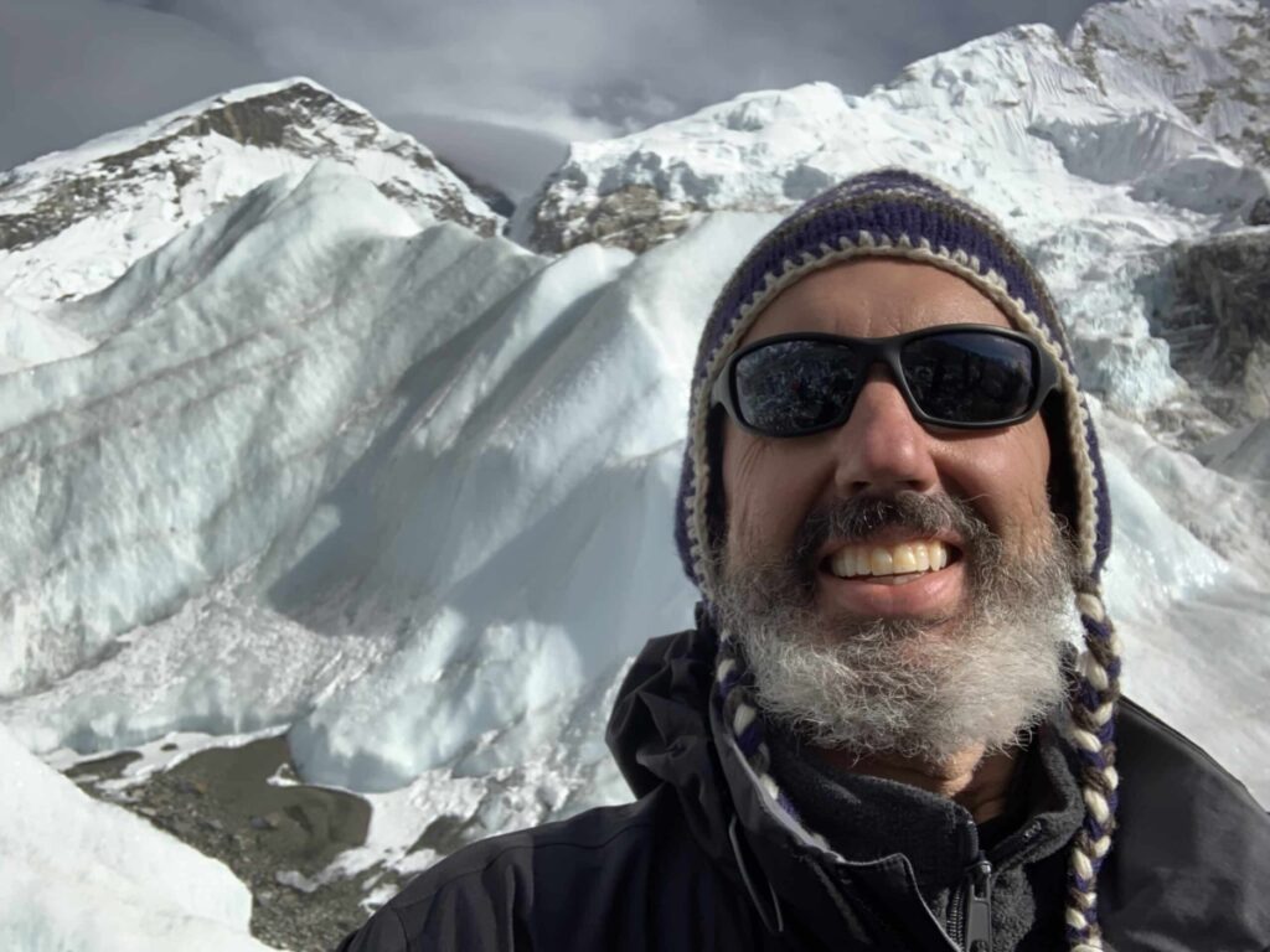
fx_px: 1174
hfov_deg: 56.8
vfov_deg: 44.2
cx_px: 635
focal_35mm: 32
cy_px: 476
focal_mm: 2.87
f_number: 2.2
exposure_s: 1/1085
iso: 16
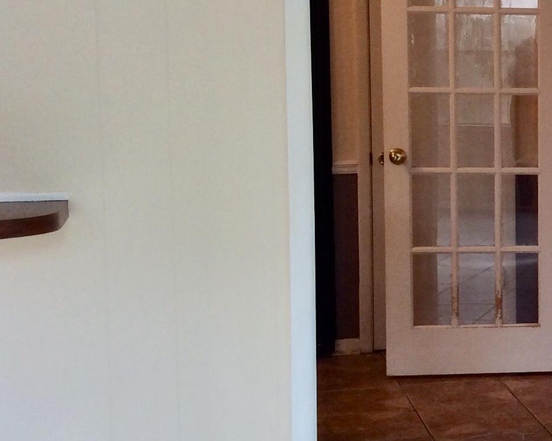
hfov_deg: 20.1
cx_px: 721
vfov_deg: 17.6
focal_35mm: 87
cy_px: 184
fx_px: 1421
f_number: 2.4
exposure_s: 1/40
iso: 40
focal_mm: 3.3
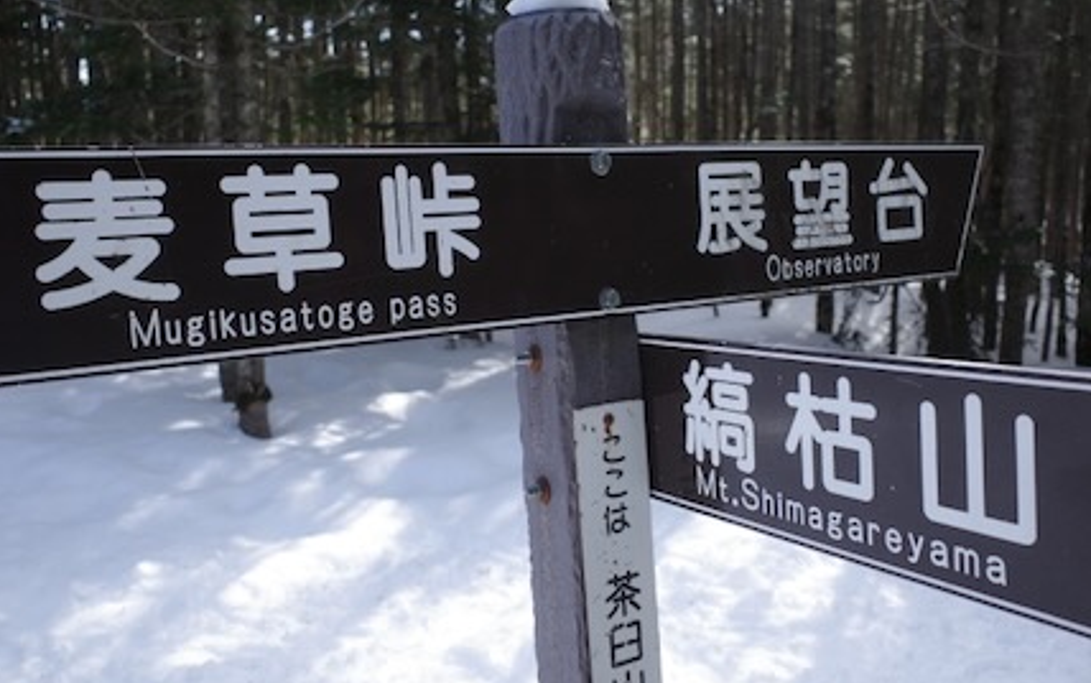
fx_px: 952
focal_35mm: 32
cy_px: 280
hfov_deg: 59.6
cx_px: 551
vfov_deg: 39.3
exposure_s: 1/320
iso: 200
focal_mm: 18.3
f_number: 4.5
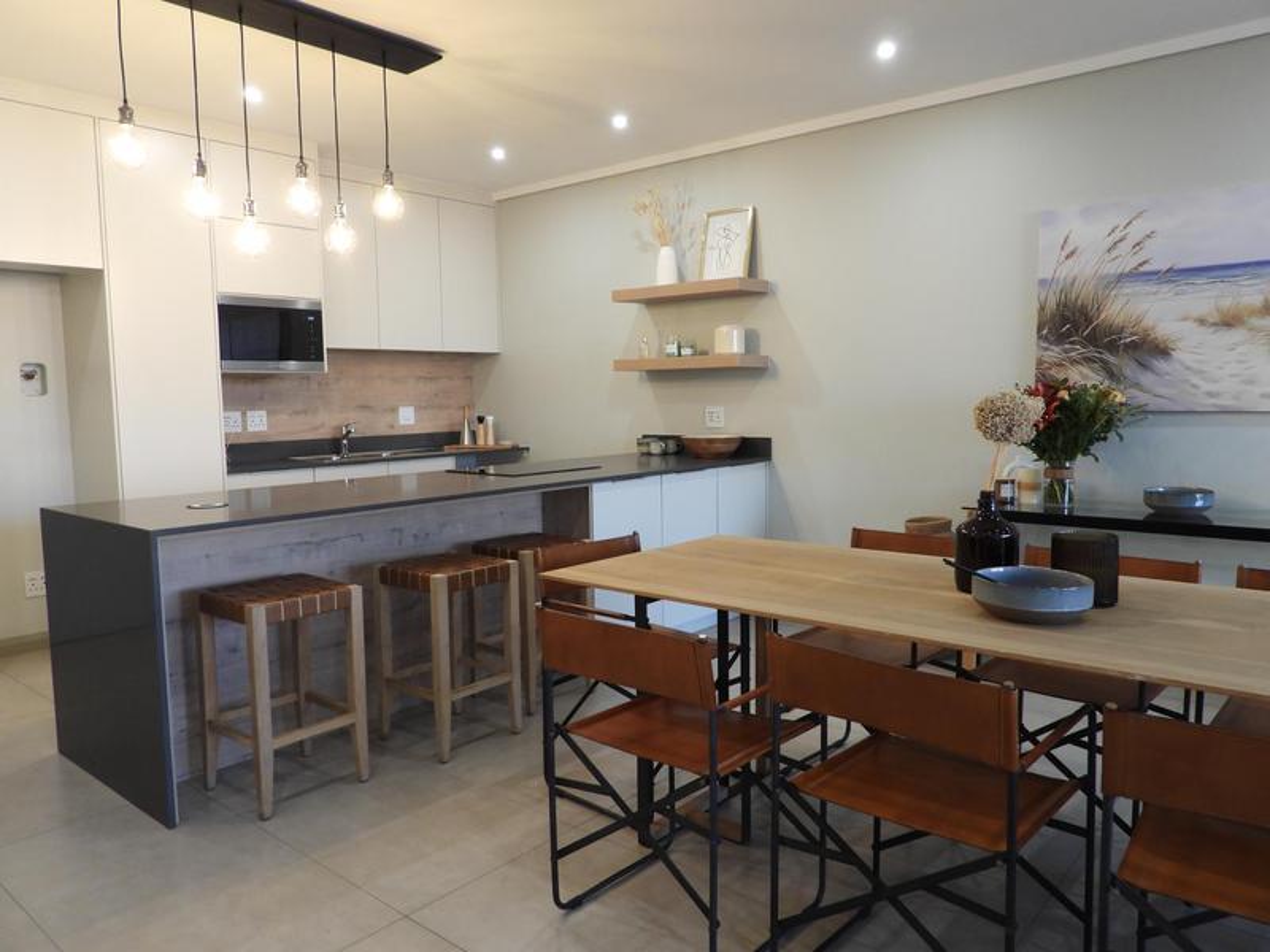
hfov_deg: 71.6
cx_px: 635
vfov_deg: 56.8
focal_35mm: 24
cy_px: 476
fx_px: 881
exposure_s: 1/30
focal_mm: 4.3
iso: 160
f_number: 2.8
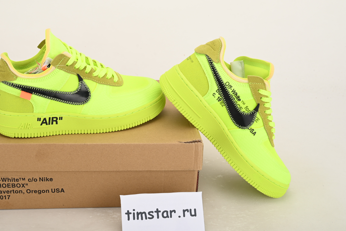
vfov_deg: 23.4
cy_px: 118
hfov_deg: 34.2
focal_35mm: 58
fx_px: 558
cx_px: 121
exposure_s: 1/200
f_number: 13
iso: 100
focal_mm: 43
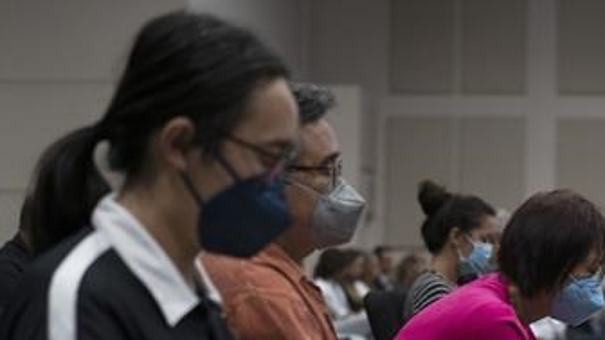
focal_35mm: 71
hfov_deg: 28.6
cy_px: 330
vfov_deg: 16.7
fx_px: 1139
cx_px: 538
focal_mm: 35
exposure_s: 1/1000
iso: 1250
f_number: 1.4
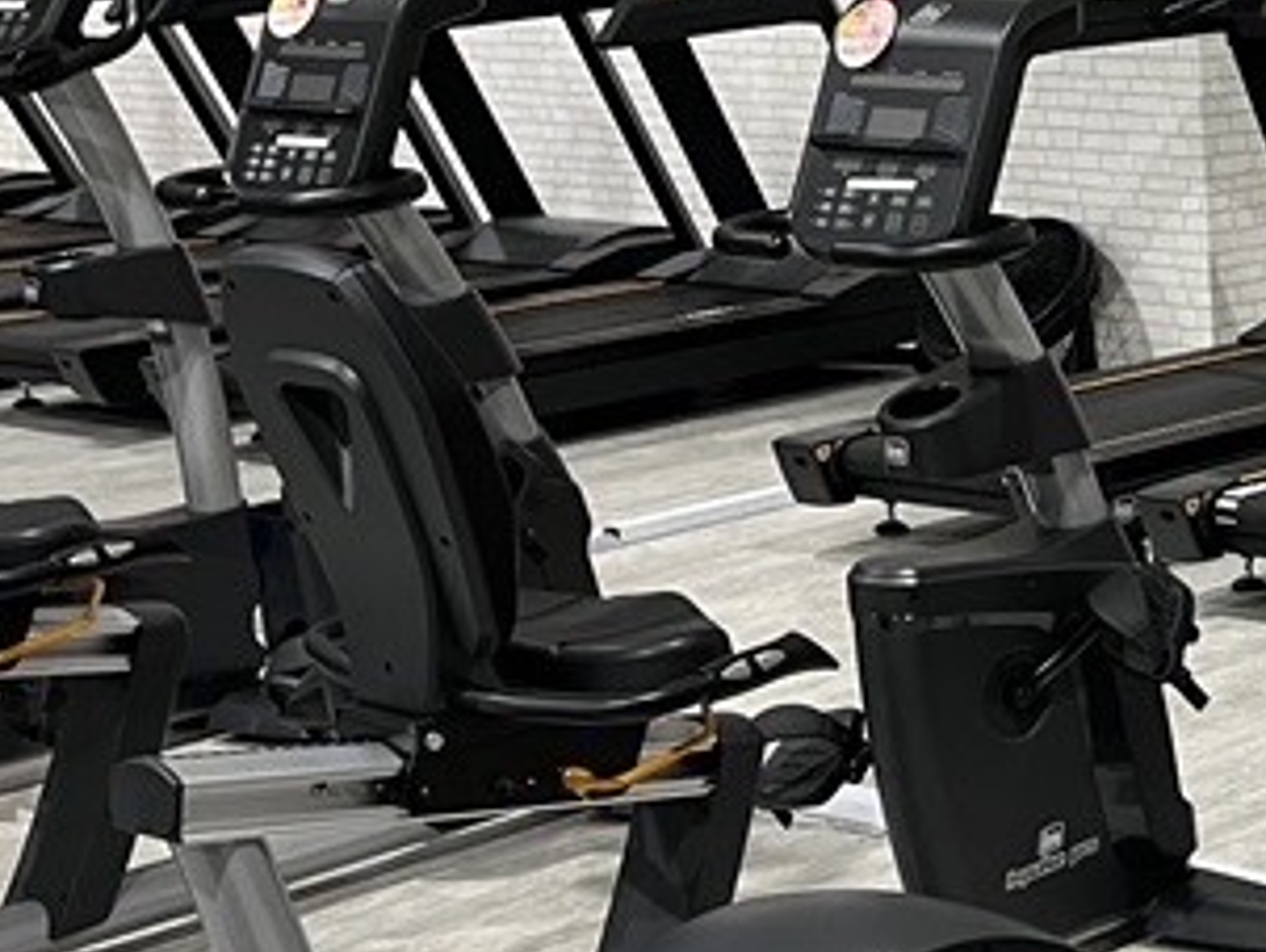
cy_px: 604
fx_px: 3148
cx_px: 1660
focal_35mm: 86
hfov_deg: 20.7
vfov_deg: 17.2
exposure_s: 1/83
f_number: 1.6
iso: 125
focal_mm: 5.1
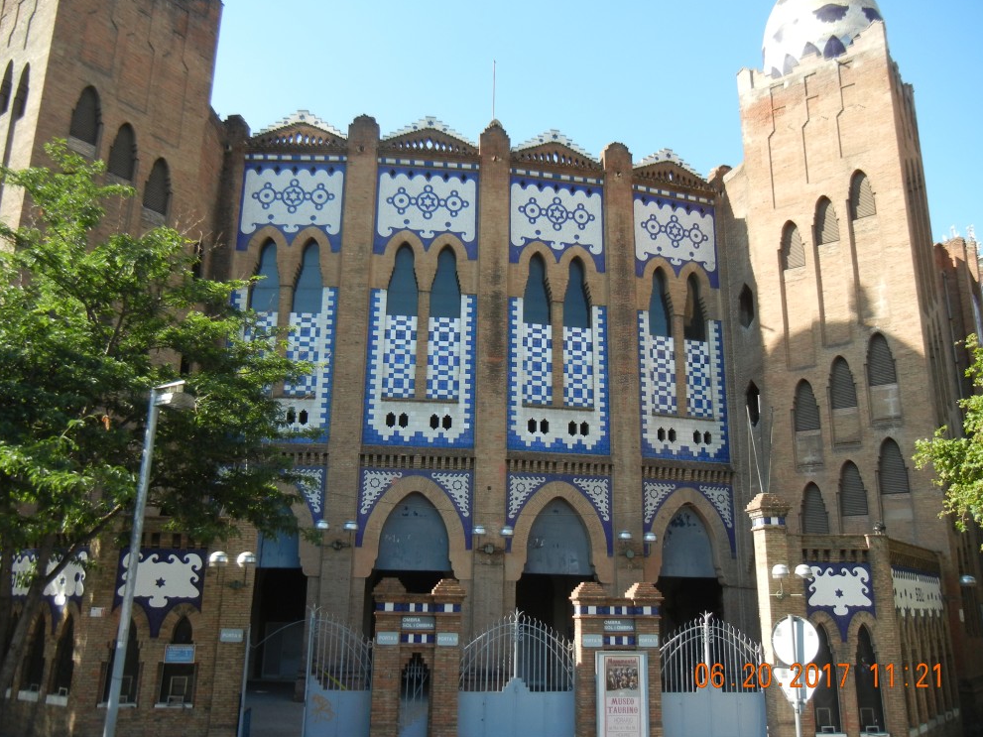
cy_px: 374
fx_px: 880
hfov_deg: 58.4
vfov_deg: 45.4
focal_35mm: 31
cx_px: 499
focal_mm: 5.4
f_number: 3.5
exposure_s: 1/413
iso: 160
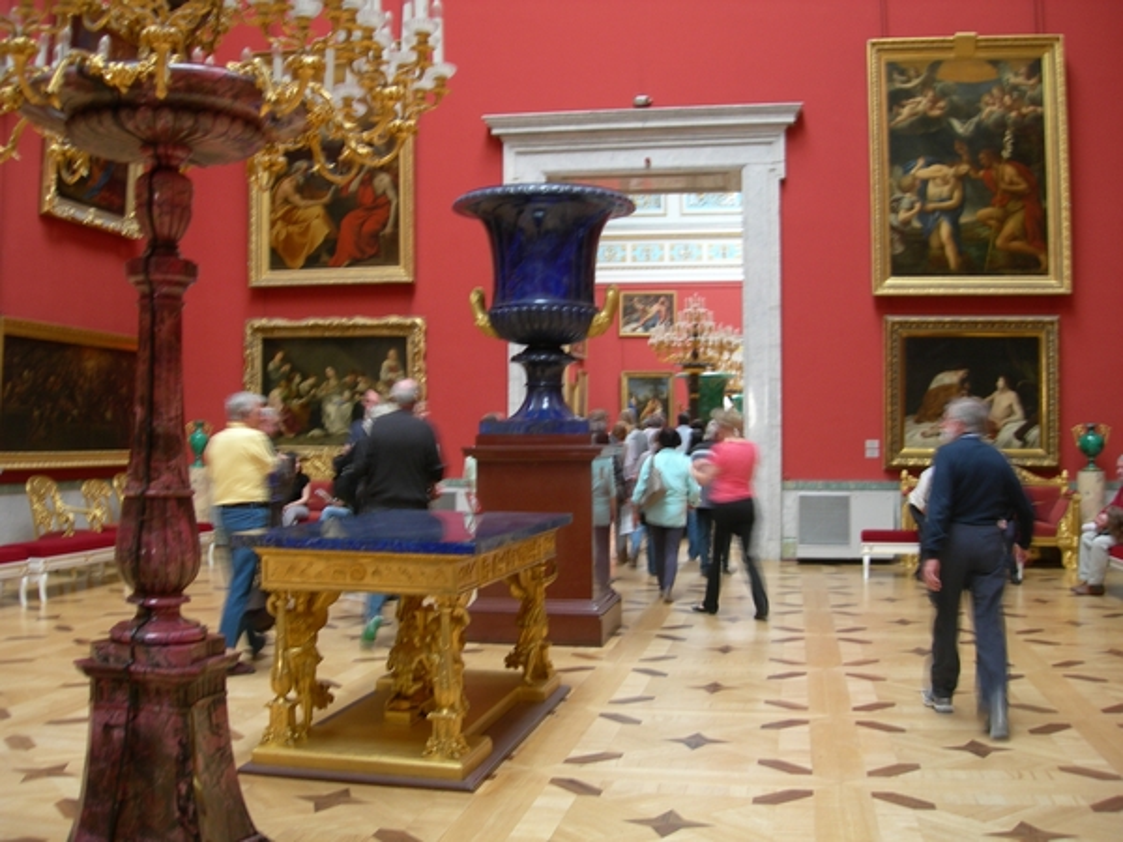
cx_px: 562
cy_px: 421
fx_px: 1233
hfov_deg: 49.0
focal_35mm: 38
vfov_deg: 37.7
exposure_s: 1/5.9
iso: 50
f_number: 2.8
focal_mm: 7.8
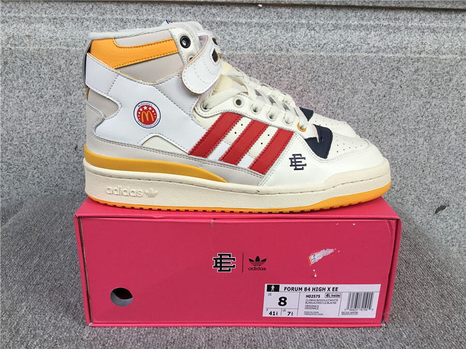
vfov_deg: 45.4
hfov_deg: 58.4
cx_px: 233
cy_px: 174
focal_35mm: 31
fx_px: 417
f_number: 2.4
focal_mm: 3.3
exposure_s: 1/604
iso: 25
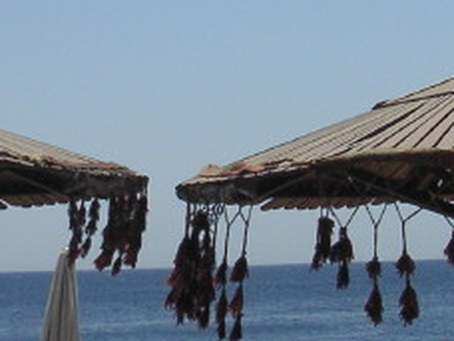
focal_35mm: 138
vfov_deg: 10.7
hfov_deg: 14.3
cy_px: 33
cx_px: 203
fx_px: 1810
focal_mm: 5.7
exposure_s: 1/350
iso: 50
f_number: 6.7
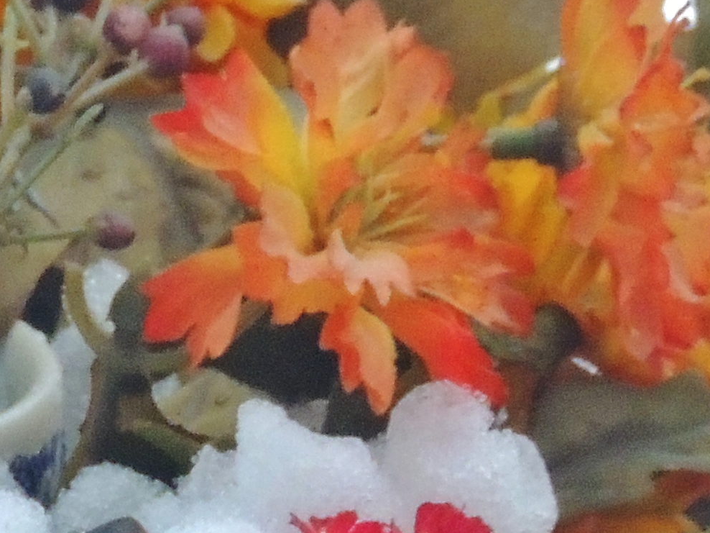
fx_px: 19137
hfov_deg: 2.1
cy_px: 562
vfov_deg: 1.6
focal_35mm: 933
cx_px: -610
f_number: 4.6
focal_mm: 35.6
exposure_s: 1/250
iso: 800
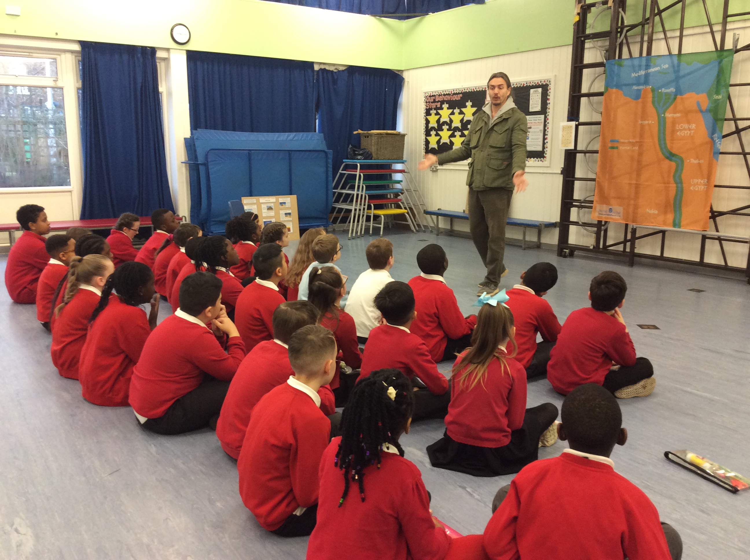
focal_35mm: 32
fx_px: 692
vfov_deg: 44.1
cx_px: 375
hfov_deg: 56.9
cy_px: 280
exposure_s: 1/25
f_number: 2.4
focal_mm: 3.3
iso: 80
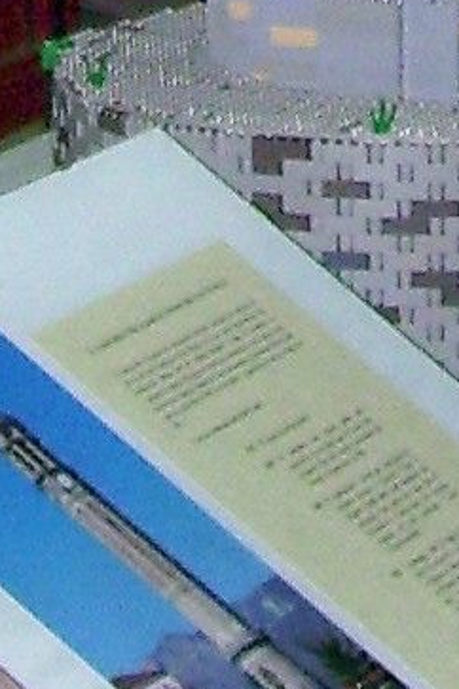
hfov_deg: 4.4
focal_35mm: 310
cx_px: 539
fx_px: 5928
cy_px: -1074
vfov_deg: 6.3
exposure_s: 1/60
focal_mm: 7
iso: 80
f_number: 3
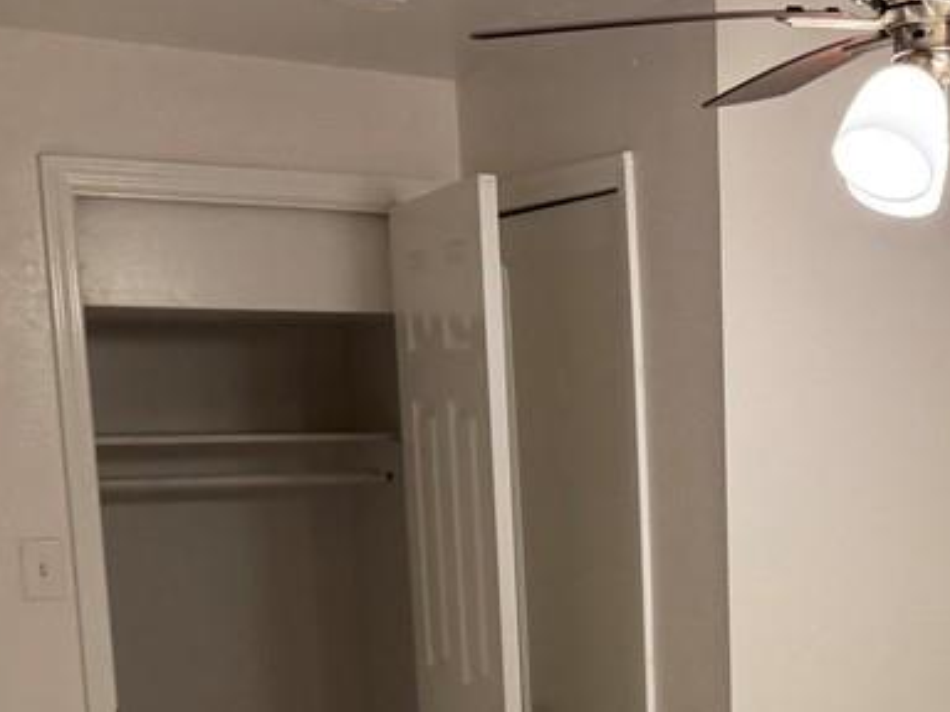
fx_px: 1756
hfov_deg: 29.0
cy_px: 764
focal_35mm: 64
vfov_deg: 21.8
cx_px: 871
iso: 200
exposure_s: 1/120
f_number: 1.78
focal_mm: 6.76
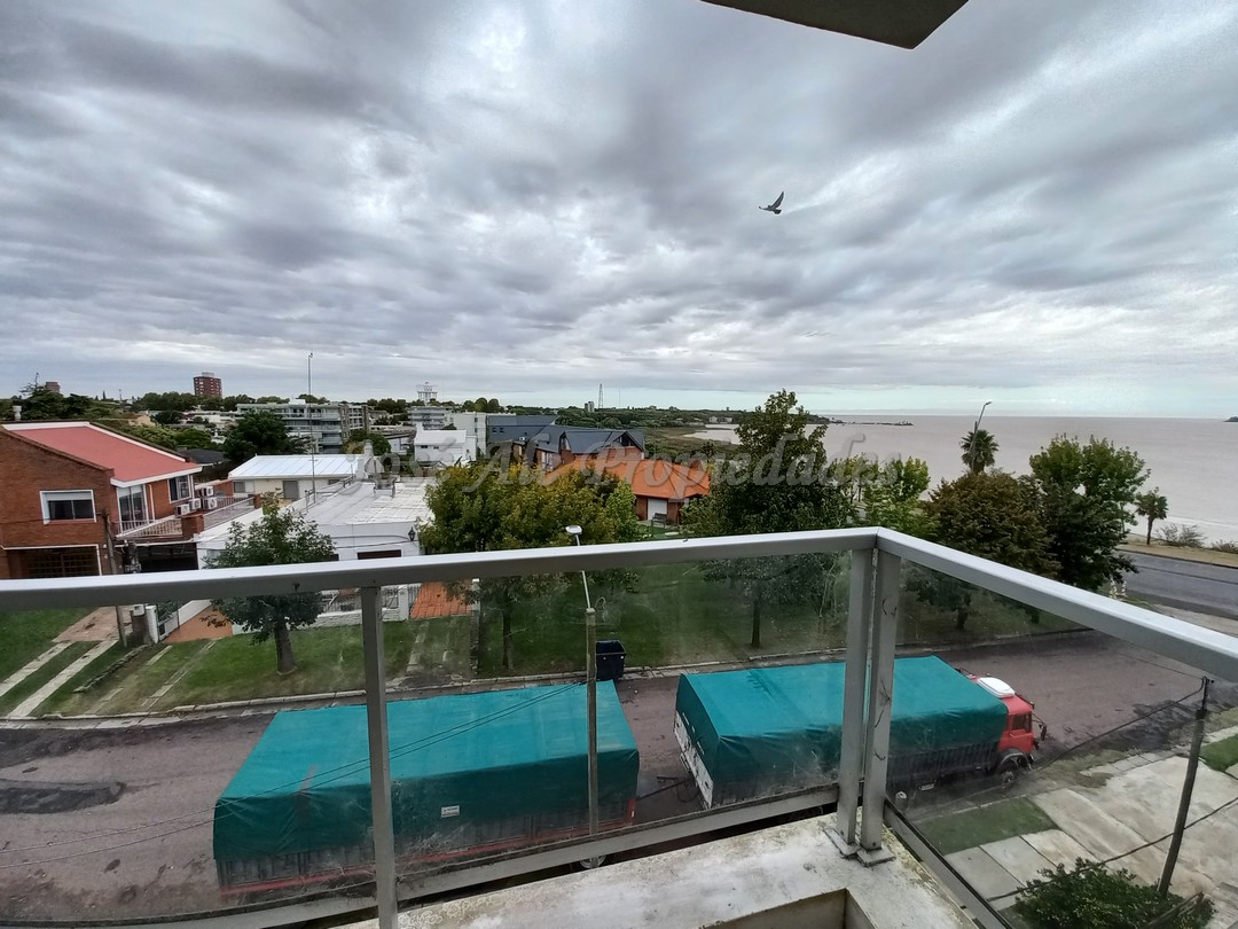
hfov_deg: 106.2
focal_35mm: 13
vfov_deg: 89.9
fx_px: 465
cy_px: 464
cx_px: 619
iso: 40
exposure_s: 1/573
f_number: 2.2
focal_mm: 1.42
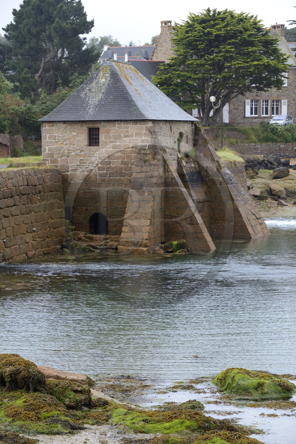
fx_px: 1507
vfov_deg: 16.8
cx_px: 148
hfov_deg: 11.2
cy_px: 222
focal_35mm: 122
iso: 200
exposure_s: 1/250
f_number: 7.1
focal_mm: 122
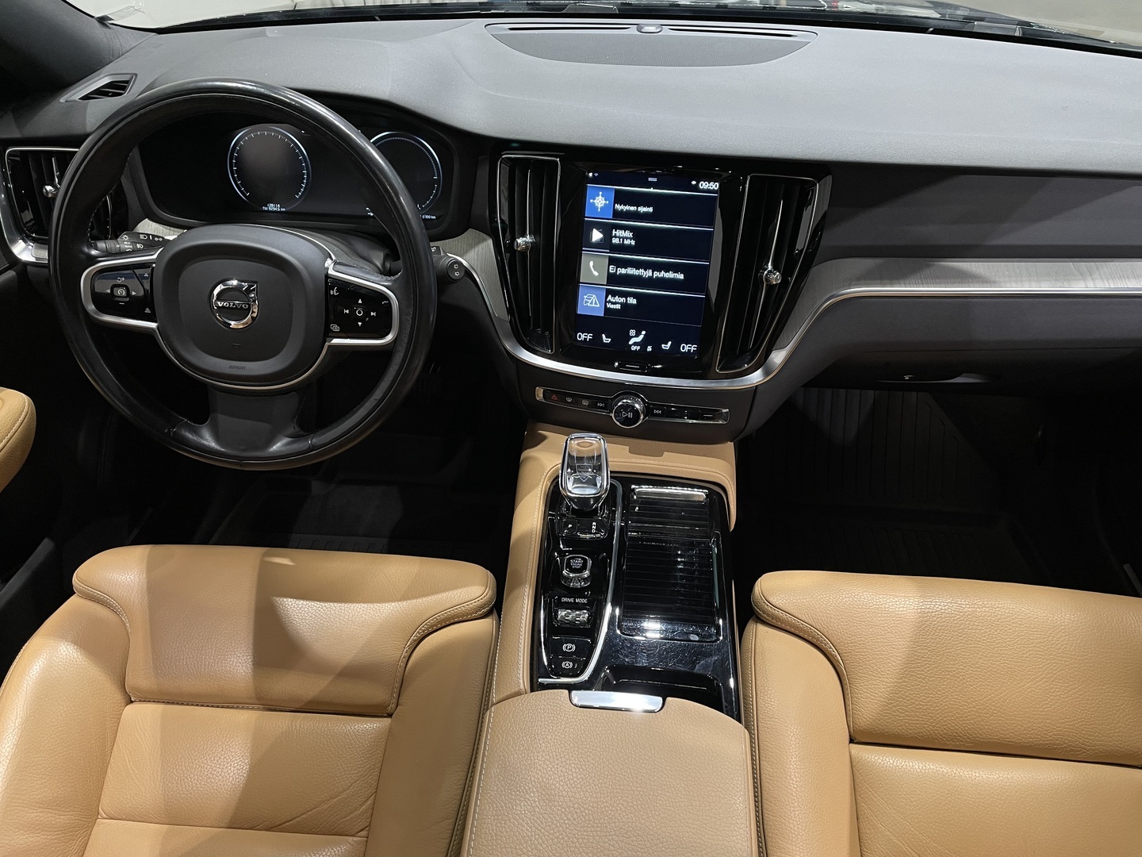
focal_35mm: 26
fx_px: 858
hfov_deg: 67.3
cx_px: 571
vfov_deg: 53.1
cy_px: 428
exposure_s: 1/50
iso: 80
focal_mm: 4.2
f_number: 1.6
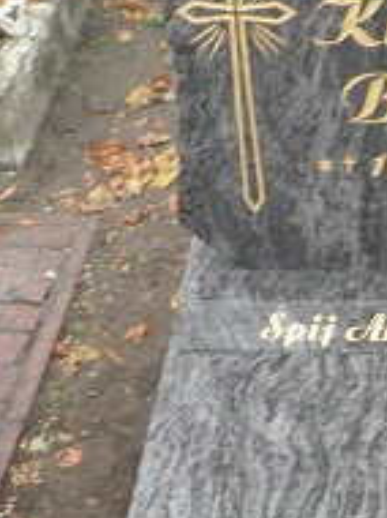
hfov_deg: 17.5
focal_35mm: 81
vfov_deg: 23.4
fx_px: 1210
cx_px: 431
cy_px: 488
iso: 125
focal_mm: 4.3
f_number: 3.3
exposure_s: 1/30
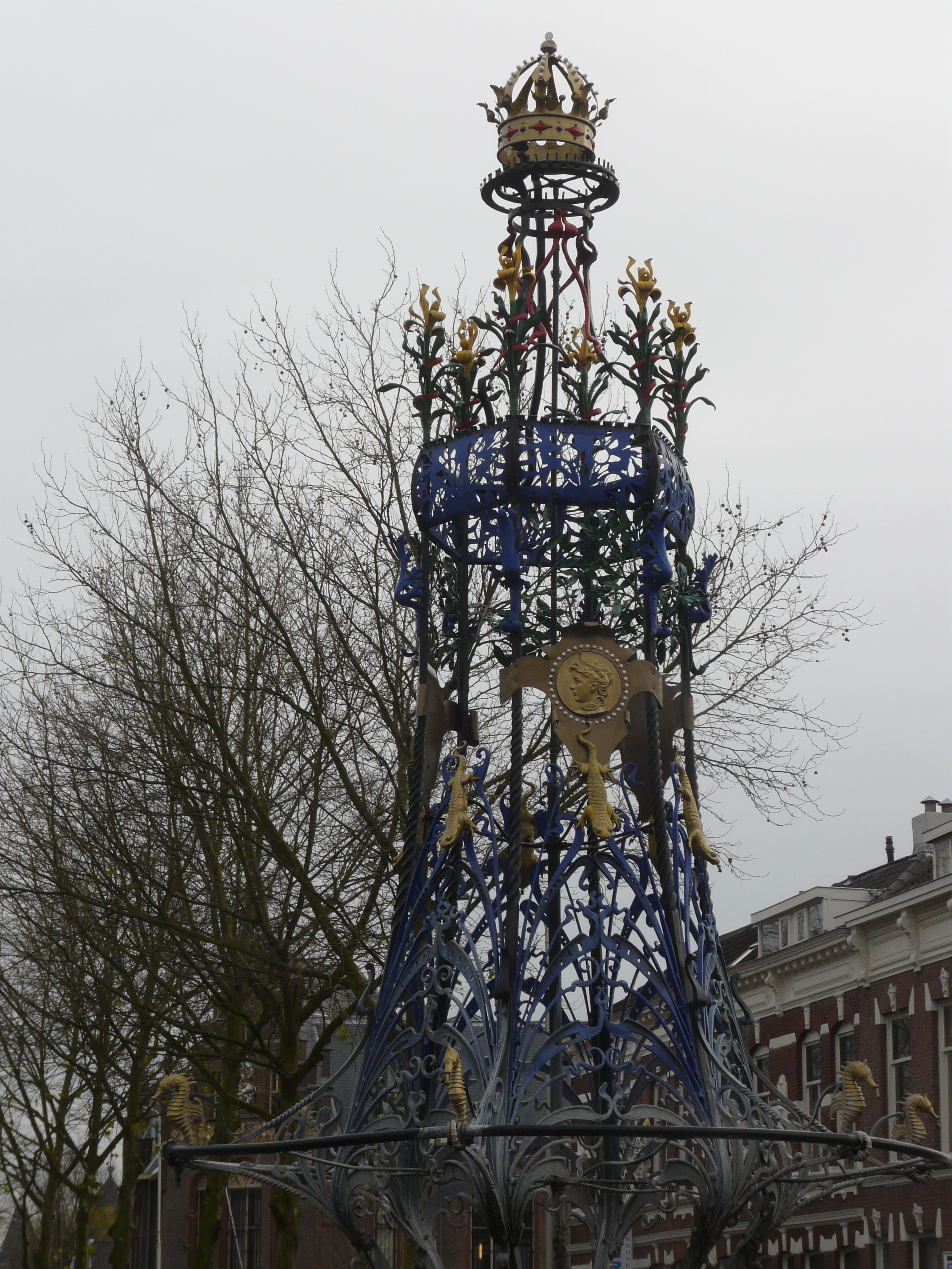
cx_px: 476
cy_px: 634
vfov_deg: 23.0
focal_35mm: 85
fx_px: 3117
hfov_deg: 17.4
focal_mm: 14
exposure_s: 1/200
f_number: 5.6
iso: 100
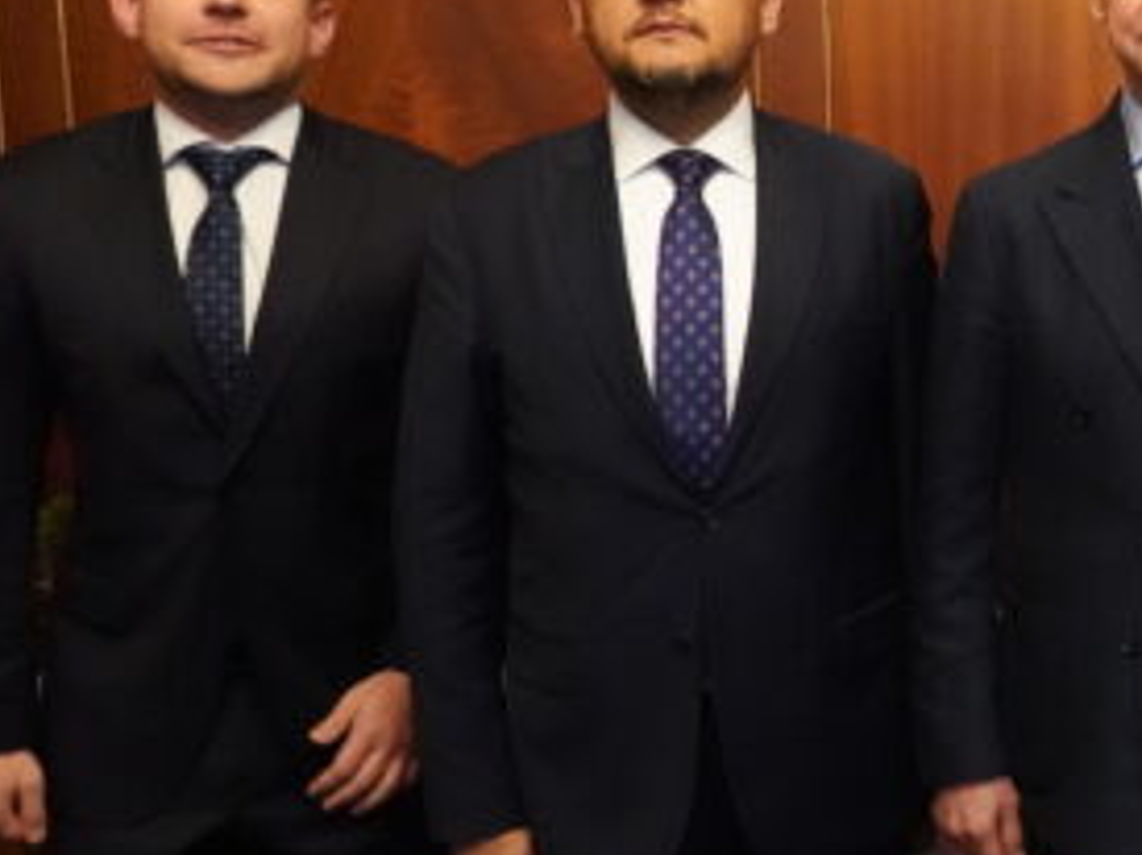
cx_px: 1316
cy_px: 519
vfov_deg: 23.2
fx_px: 2077
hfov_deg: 27.6
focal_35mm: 63
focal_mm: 24
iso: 20000
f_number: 5.6
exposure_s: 1/320
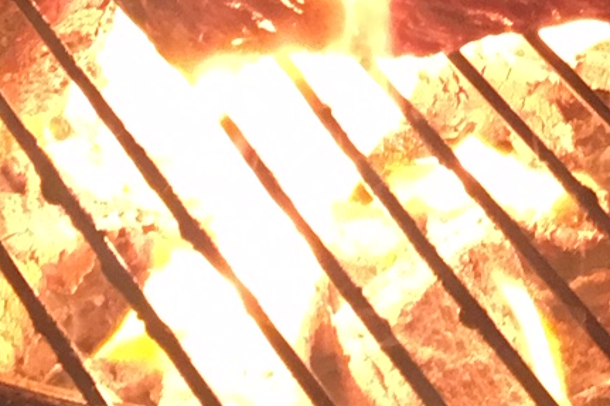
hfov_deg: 14.6
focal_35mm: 141
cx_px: 314
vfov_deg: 9.3
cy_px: -293
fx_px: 2388
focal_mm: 4.15
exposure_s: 1/30
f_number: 2.2
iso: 200
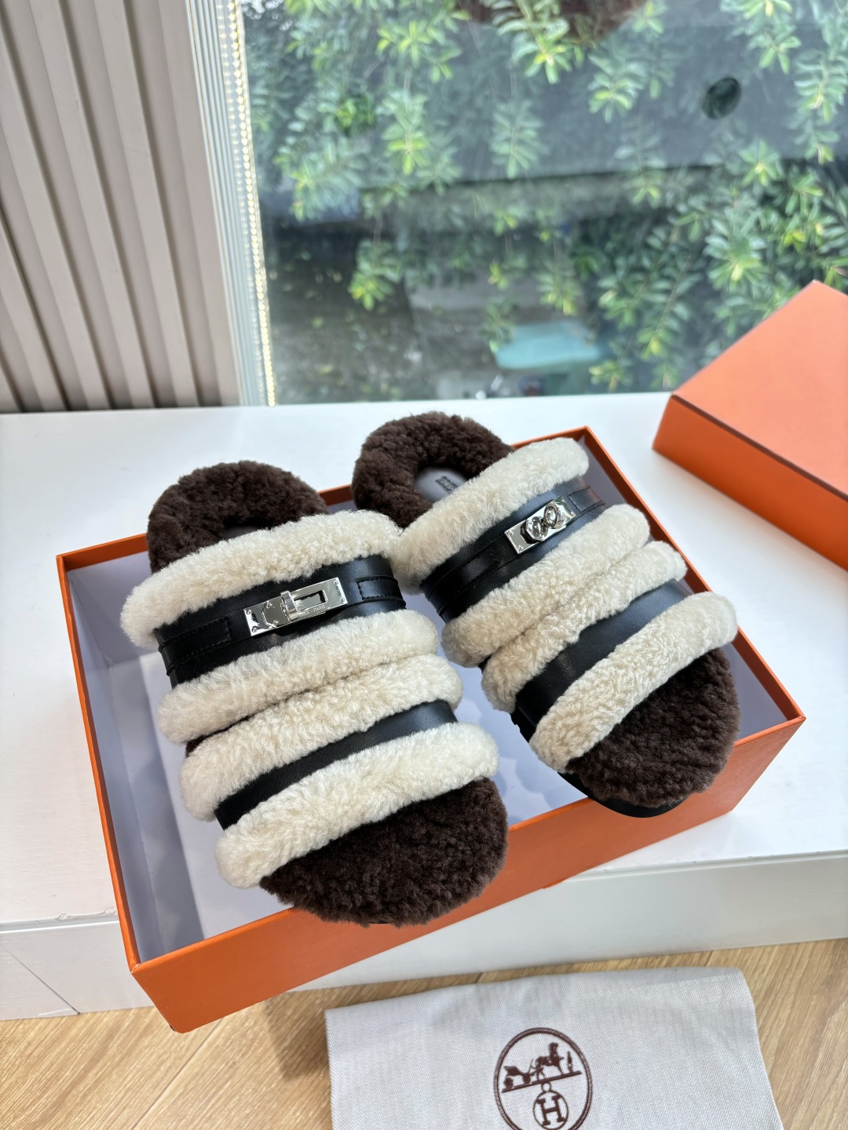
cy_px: 565
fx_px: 849
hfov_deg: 53.1
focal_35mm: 26
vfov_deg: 67.3
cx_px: 424
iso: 50
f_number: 1.6
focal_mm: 5.96
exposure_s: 1/171
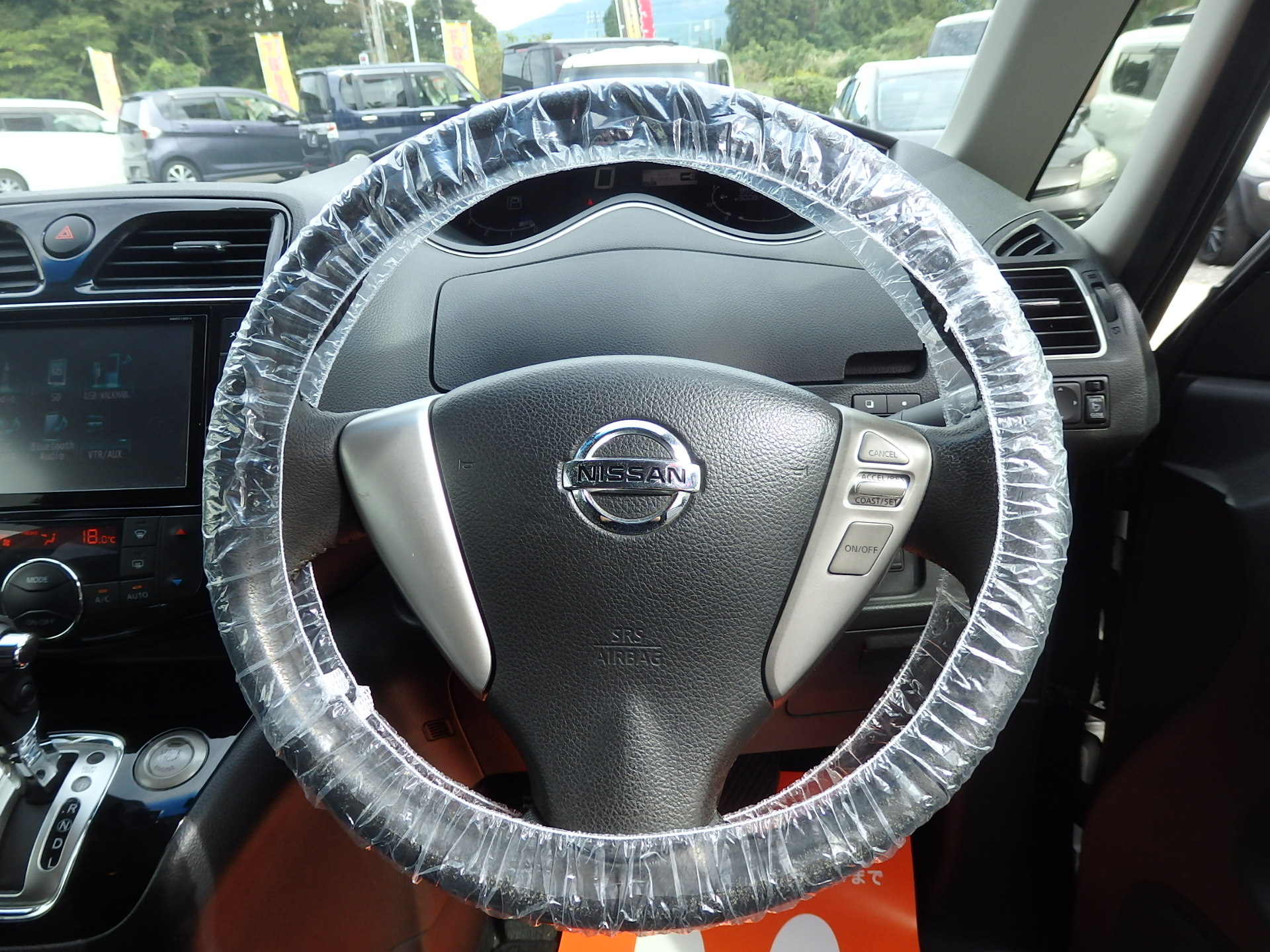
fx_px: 917
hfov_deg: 69.4
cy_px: 476
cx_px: 635
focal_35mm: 25
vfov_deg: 54.9
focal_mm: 4.5
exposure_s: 1/320
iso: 125
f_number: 3
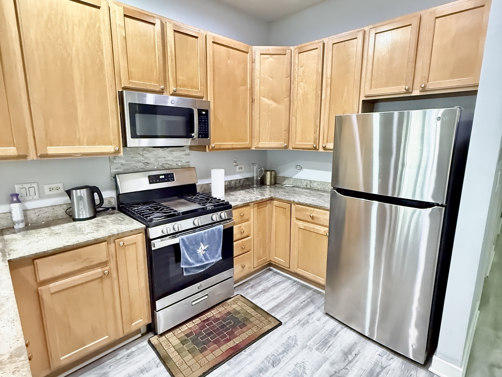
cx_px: 251
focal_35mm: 14
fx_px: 203
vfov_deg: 85.7
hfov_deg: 102.0
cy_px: 188
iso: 1000
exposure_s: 1/60
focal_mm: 2.22
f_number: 2.2
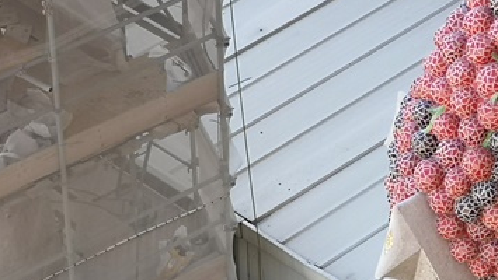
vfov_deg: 7.1
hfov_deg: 12.5
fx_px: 2272
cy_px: 137
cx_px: 324
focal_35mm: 172
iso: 50
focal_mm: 3.95
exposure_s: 1/260
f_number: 1.8
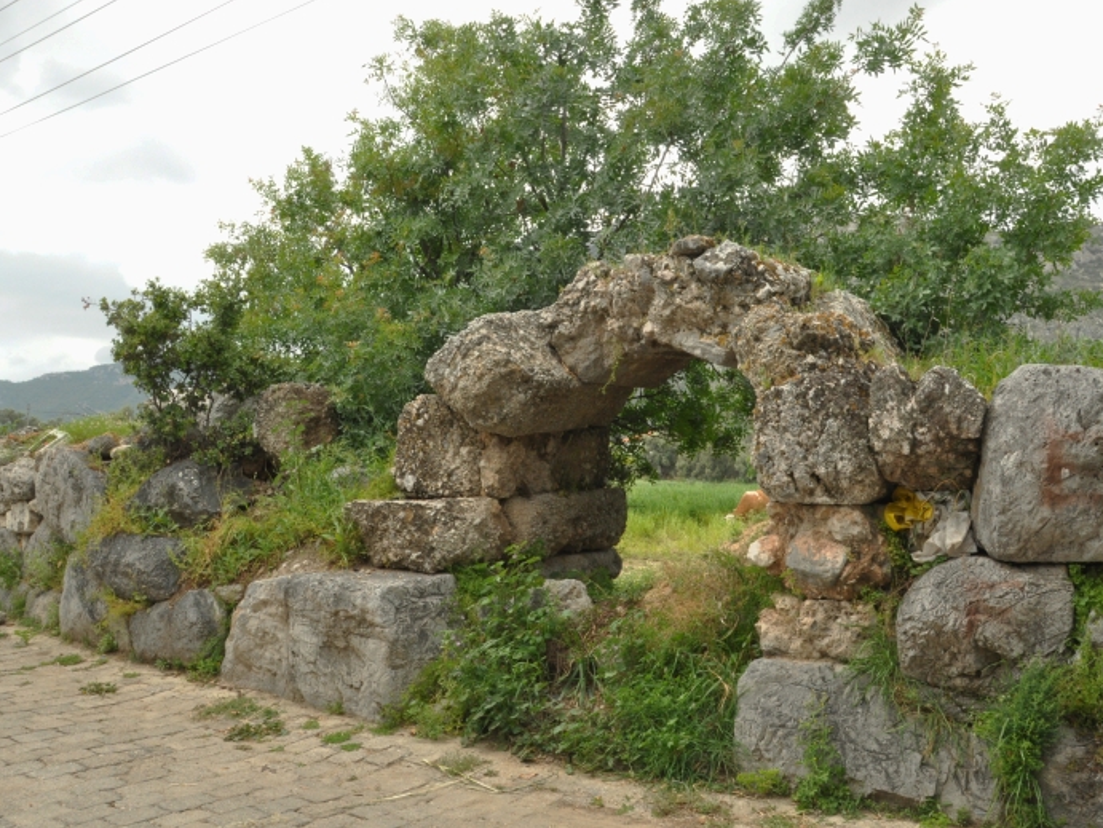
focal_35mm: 30
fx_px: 956
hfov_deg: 59.9
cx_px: 575
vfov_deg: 46.8
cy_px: 406
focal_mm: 18
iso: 1000
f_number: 18
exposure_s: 1/100
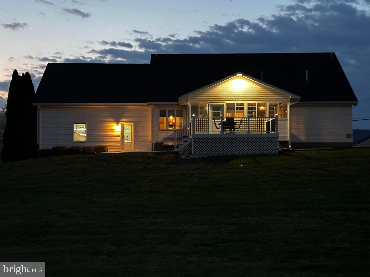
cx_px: 185
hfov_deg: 39.7
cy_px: 138
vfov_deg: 30.3
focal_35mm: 48
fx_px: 513
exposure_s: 1/20
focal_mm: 6.86
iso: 640
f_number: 1.78
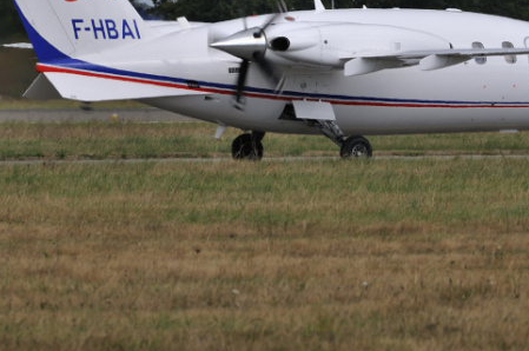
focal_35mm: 768
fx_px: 11269
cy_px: 9
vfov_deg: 1.8
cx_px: 467
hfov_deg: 2.7
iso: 200
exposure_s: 1/400
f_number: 10
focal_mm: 230
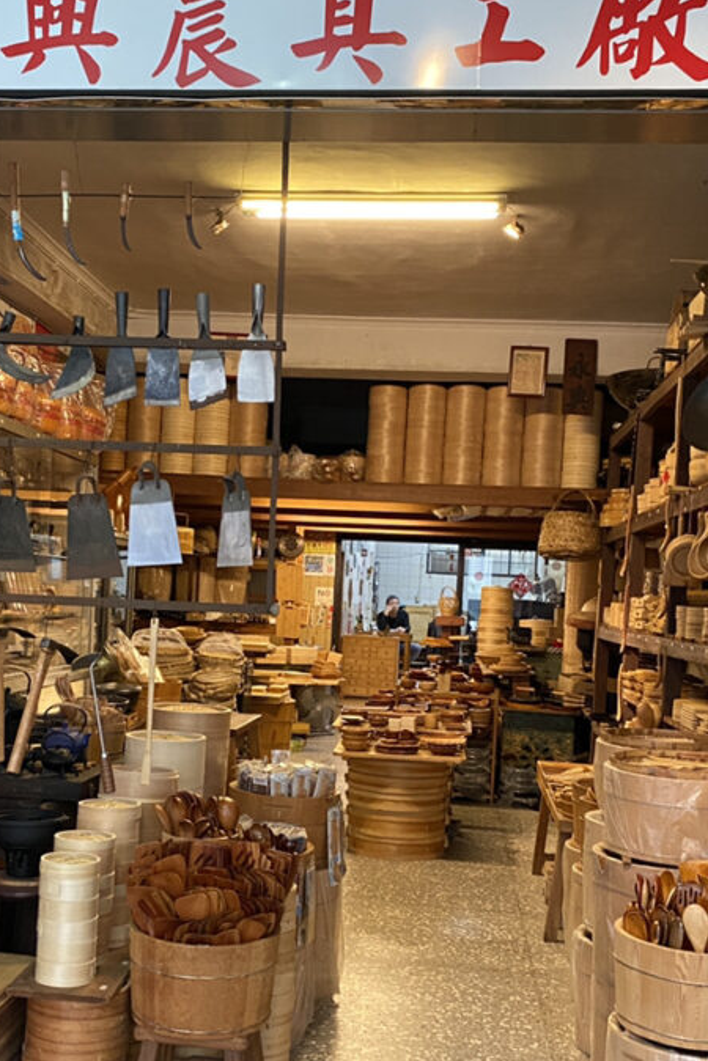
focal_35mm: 41
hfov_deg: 32.5
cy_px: 610
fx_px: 1209
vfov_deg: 47.3
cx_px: 280
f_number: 1.8
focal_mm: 4.25
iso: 400
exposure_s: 1/60
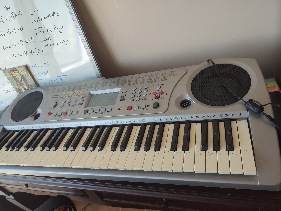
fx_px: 195
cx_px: 140
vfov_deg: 56.8
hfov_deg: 71.6
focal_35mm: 24
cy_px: 106
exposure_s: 1/50
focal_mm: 5.89
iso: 150
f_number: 1.89
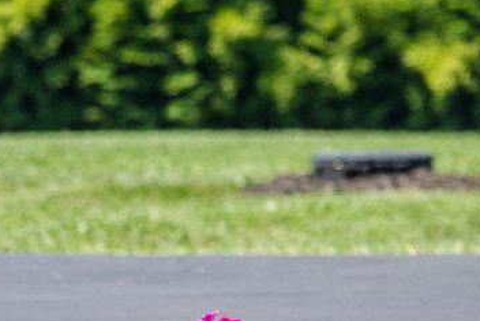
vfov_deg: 2.3
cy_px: 38
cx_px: 965
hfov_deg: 3.3
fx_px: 8150
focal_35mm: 611
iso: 200
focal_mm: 105
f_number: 5.6
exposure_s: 1/640
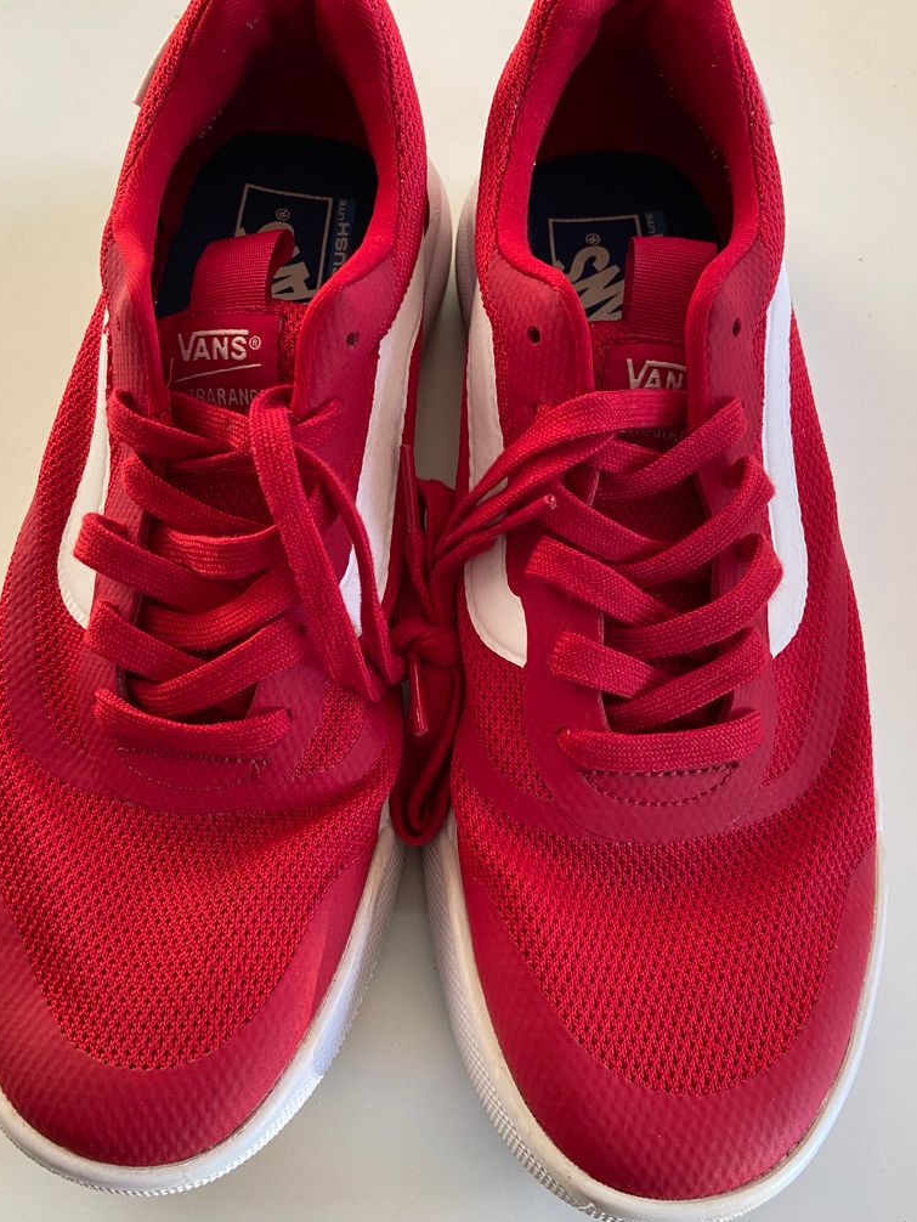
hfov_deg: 45.4
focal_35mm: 31
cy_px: 554
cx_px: 423
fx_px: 1094
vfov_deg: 58.2
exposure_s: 1/94
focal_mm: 4.25
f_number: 1.8
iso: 125
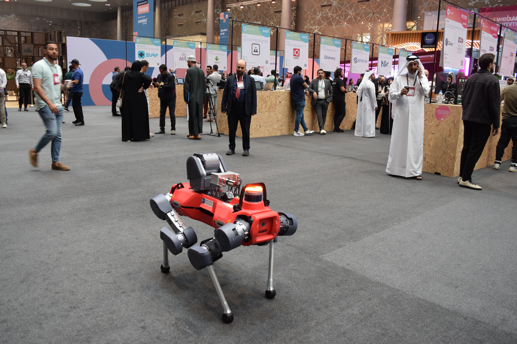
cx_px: 258
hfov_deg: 61.9
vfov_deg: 43.6
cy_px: 172
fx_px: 431
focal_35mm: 30
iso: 1600
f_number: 5
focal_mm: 20
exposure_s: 1/50
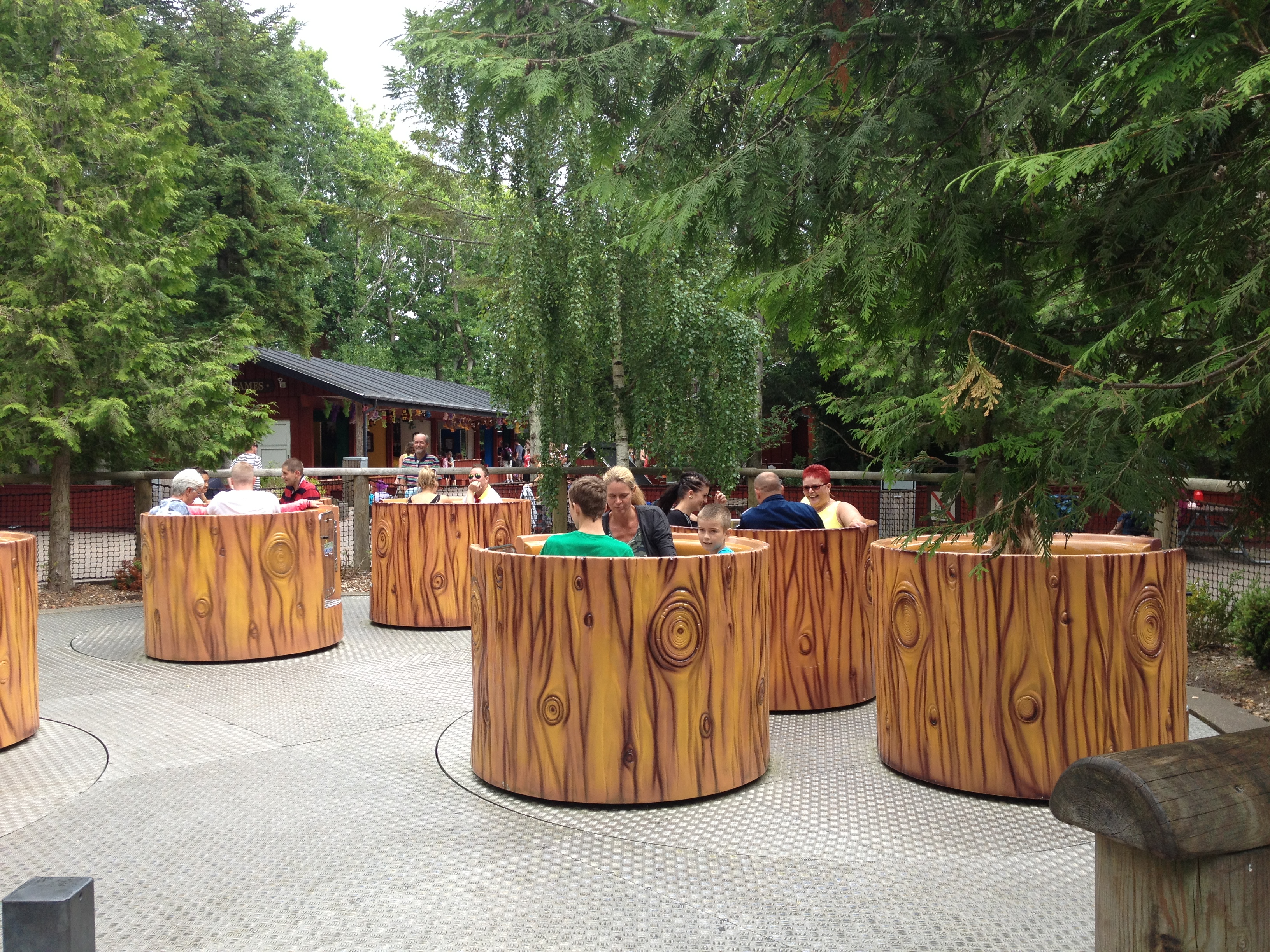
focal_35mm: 35
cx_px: 635
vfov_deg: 40.7
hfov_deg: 52.6
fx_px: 1284
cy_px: 476
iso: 50
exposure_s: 1/235
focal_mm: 4.28
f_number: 2.4
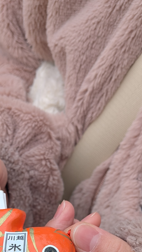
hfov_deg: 20.6
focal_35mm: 58
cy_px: 254
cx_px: 35
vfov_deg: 33.0
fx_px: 388
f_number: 1.7
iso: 28
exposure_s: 1/162
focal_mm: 4.53
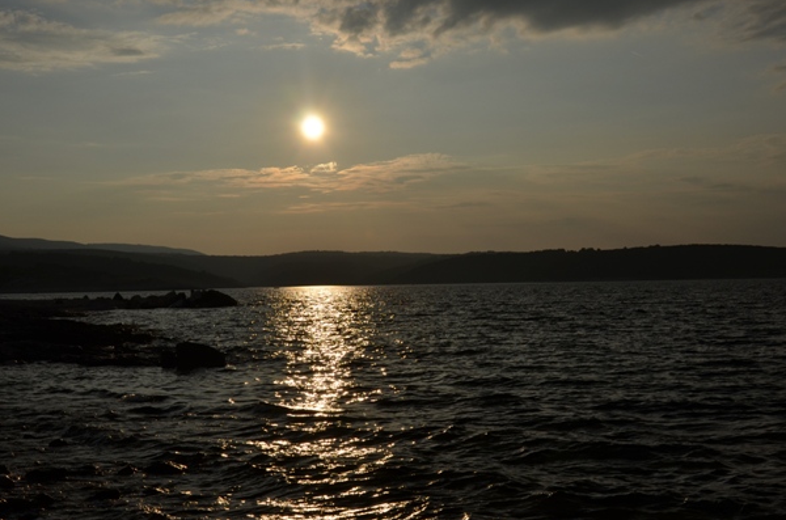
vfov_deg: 25.8
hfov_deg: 38.3
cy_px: 312
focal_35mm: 52
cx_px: 410
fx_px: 1133
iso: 100
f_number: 8
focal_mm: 26
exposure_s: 1/2000
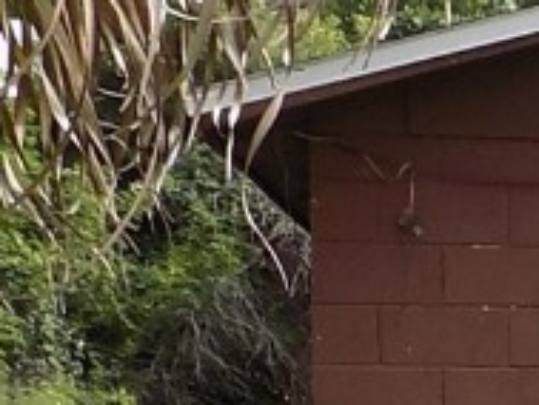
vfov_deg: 9.9
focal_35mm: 146
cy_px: 590
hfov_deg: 10.9
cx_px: 1400
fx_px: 2275
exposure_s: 1/640
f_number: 3.2
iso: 80
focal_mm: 4.8
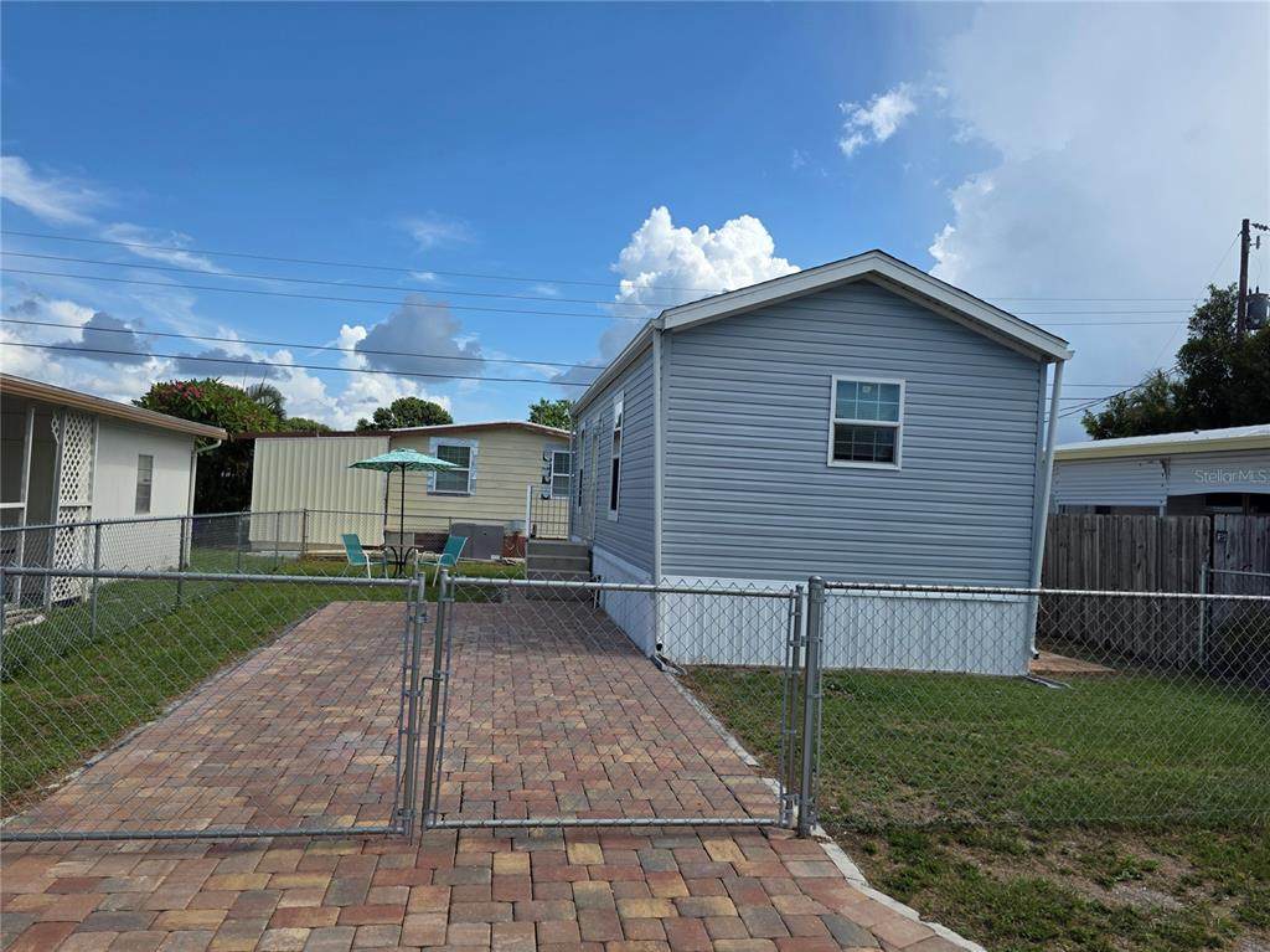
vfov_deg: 58.8
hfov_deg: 74.0
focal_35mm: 23
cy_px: 476
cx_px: 635
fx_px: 843
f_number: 1.7
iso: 80
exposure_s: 1/10000
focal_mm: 6.3
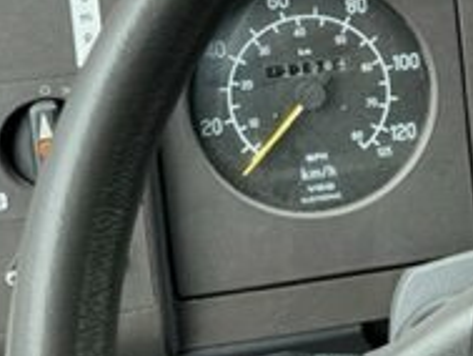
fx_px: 1203
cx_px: 553
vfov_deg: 16.6
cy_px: 53
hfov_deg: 20.9
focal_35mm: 88
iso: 160
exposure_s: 1/60
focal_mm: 5.7
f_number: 1.5
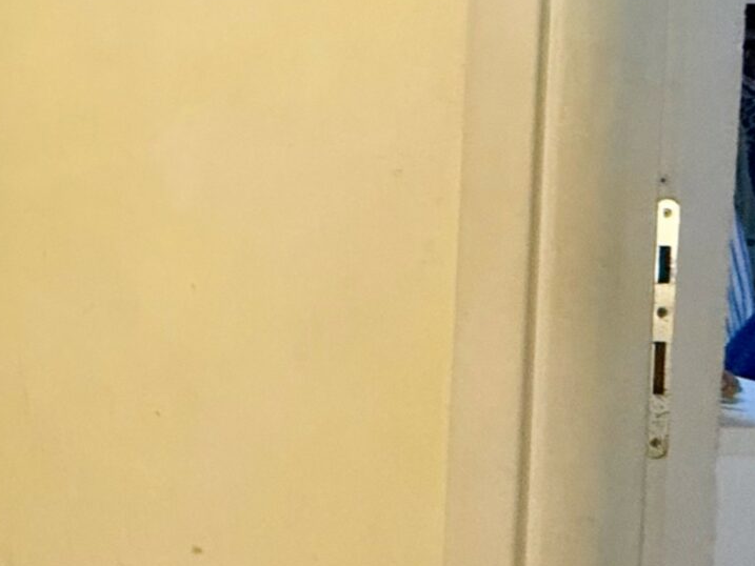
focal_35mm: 50
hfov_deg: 23.4
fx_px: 1091
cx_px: -548
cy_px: 89
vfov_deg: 28.3
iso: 400
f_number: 2.2
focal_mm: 2.22
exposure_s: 1/50
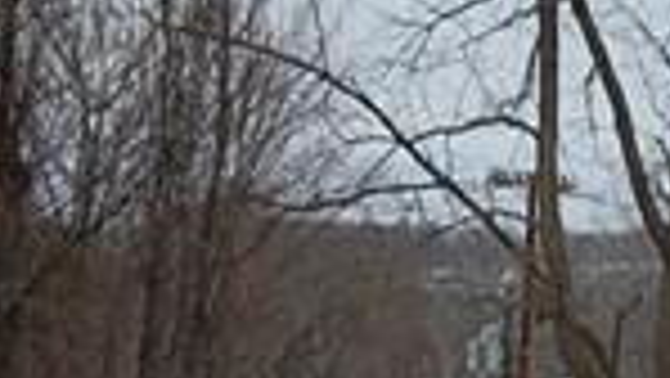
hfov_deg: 10.3
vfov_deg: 5.9
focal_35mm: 206
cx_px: 789
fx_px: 3662
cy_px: 432
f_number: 7.1
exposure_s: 1/200
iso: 200
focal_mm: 18
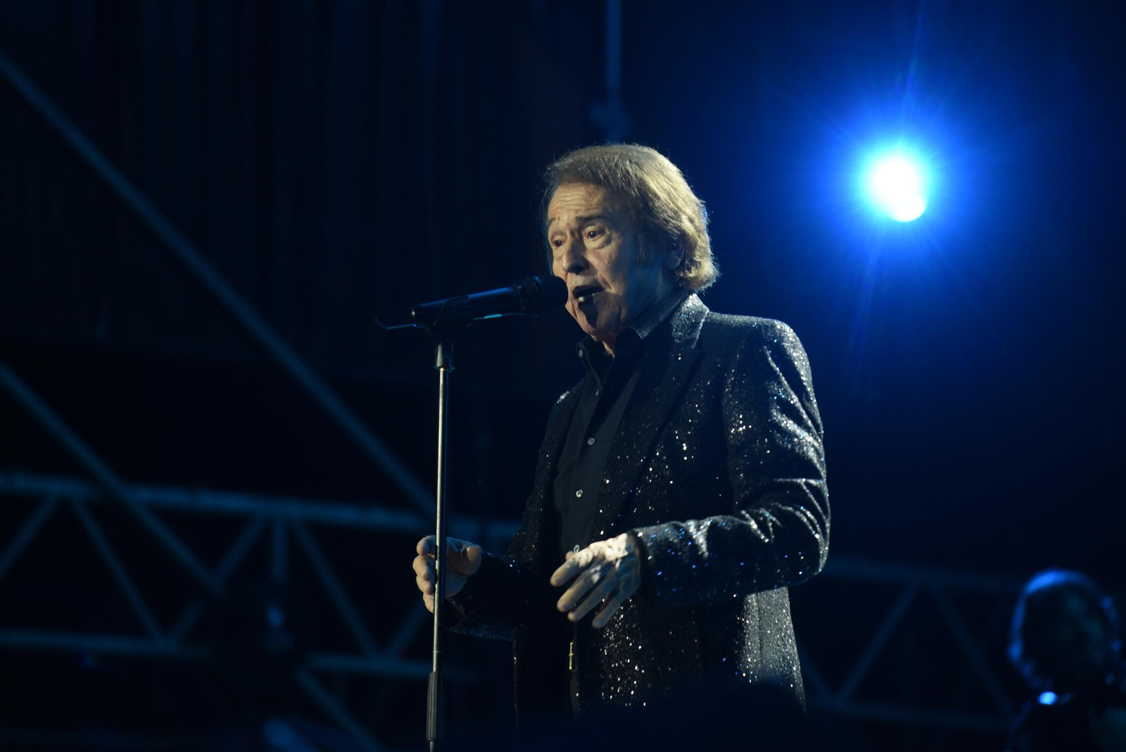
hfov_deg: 12.8
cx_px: 563
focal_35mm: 160
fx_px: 5006
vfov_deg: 8.6
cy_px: 376
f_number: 4
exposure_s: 1/100
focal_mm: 160
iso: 720
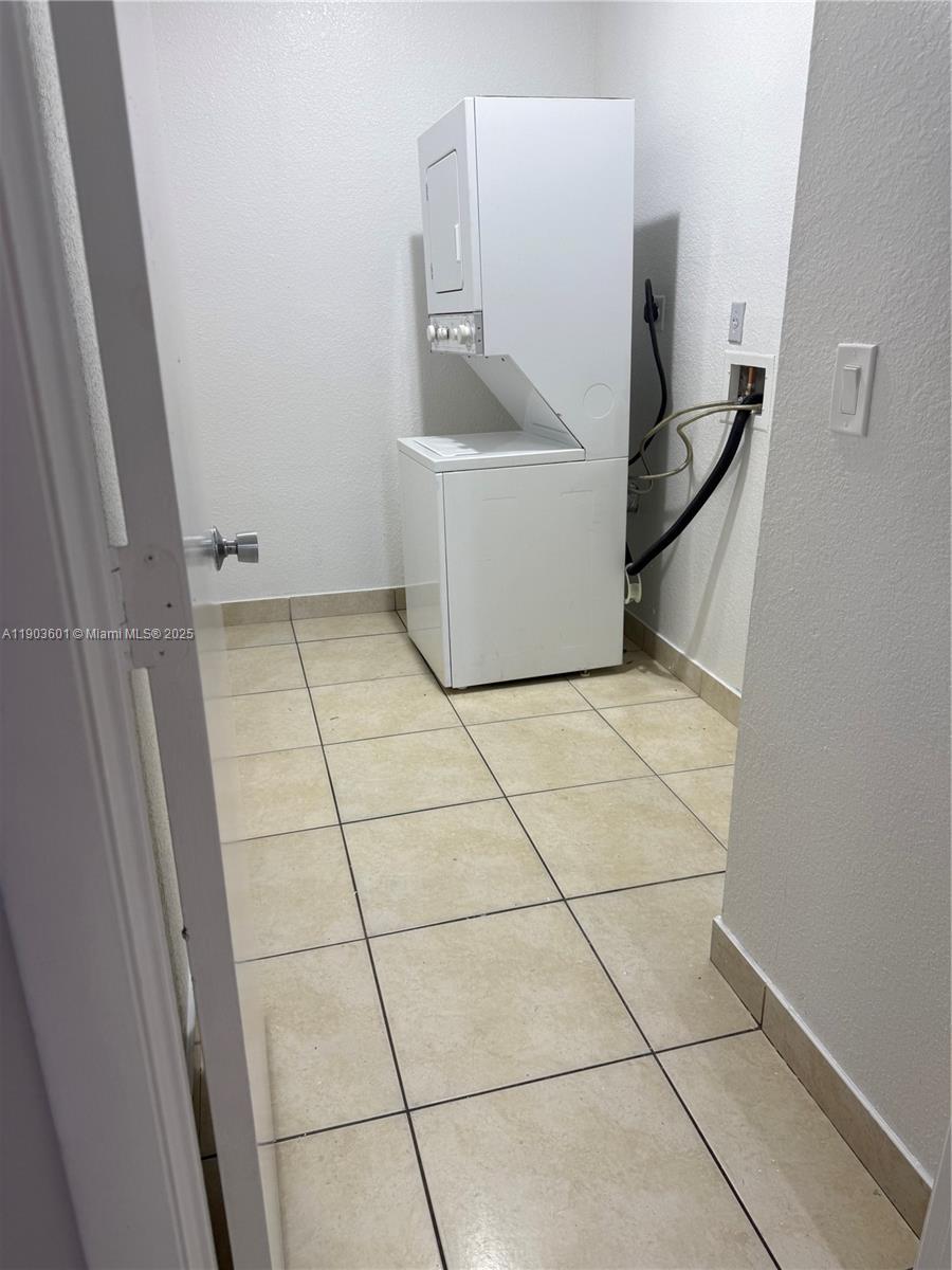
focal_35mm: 24
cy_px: 635
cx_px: 476
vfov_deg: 71.6
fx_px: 880
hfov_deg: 56.8
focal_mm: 6.76
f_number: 1.78
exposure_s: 1/130
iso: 50
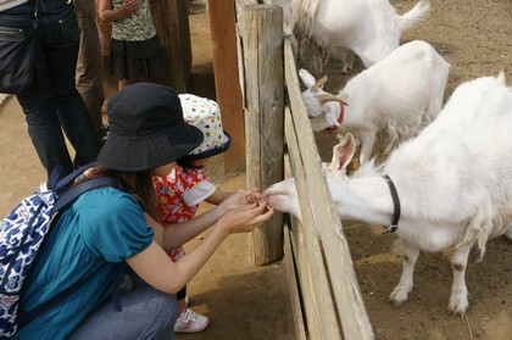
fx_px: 639
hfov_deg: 43.6
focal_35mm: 45
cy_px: 170
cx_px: 256
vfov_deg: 29.8
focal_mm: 30
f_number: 6.3
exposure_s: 1/250
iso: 200
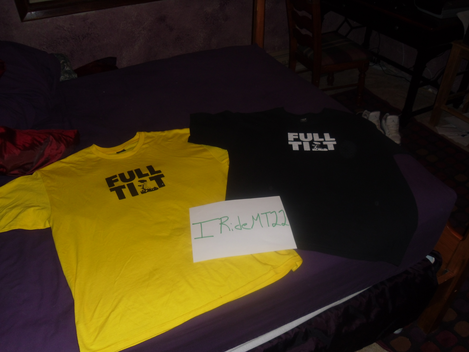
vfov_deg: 45.4
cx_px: 234
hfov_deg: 58.4
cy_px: 176
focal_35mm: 31
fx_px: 420
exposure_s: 1/45
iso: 80
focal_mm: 5.6
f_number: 3.3
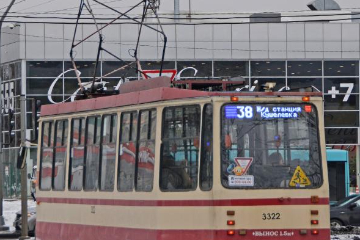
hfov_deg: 6.9
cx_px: 190
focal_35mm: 298
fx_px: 2981
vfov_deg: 4.6
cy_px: 69
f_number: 5.3
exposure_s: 1/125
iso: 125
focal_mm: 90
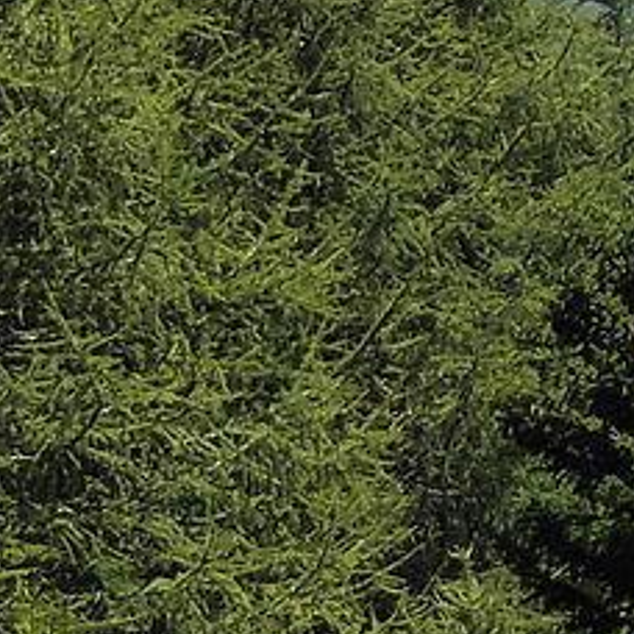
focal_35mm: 1118
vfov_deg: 1.6
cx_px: -361
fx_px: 23166
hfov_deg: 1.6
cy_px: 239
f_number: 5.6
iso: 200
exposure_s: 1/500
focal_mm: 60
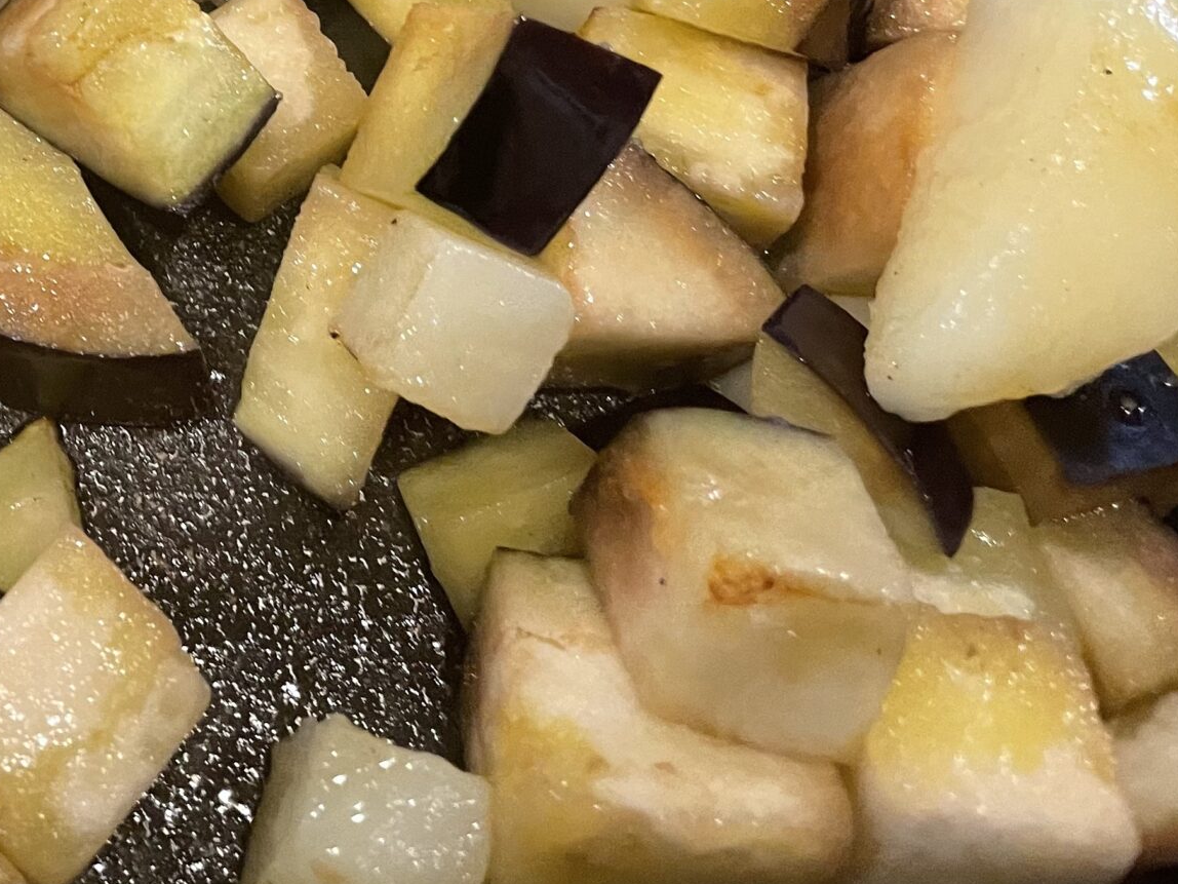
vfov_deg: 23.6
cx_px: 41
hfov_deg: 31.1
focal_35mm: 58
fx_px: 1974
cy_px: -97
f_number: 1.6
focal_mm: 4.2
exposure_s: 1/50
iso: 250
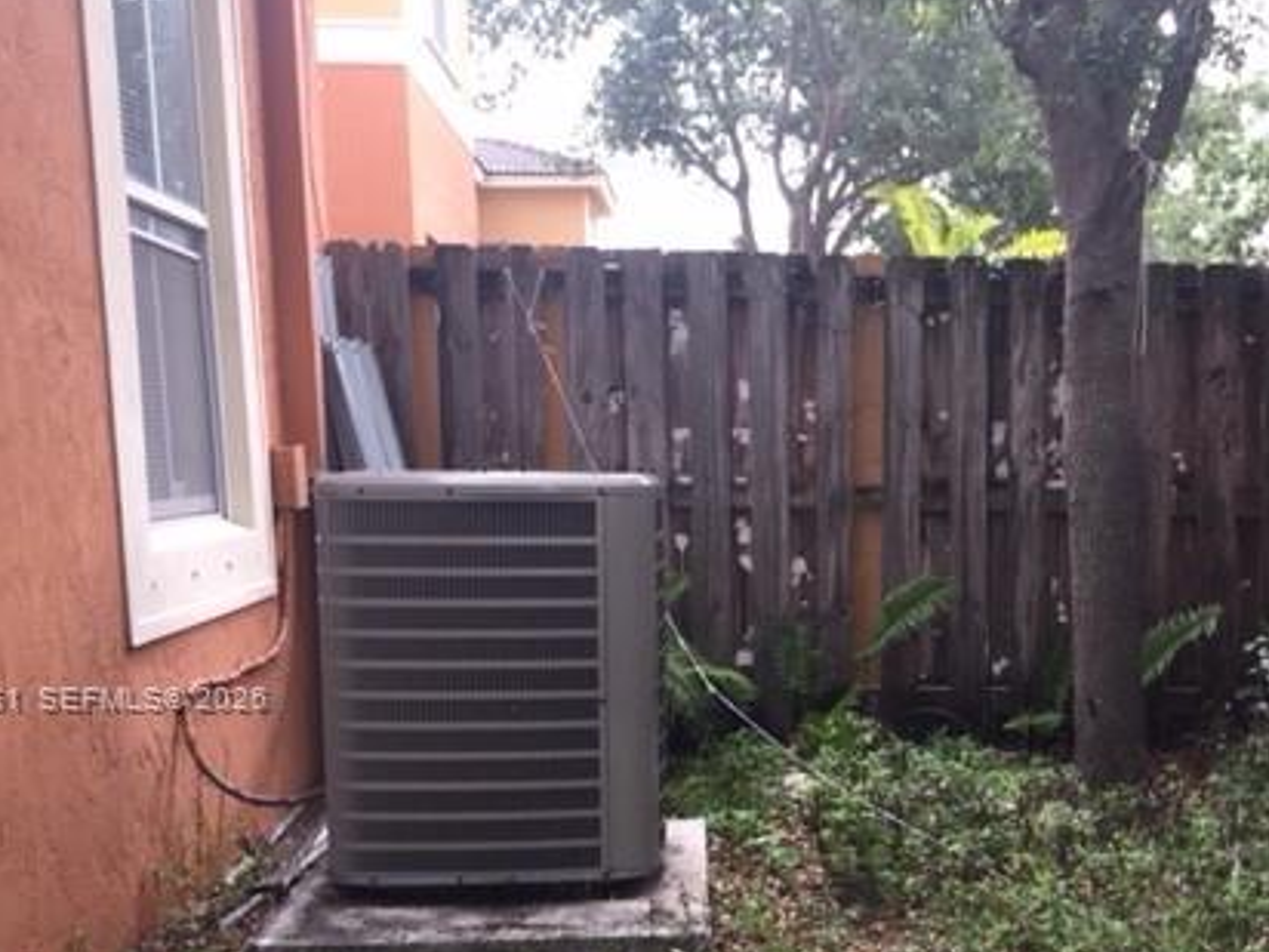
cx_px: 832
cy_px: 699
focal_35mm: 45
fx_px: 1650
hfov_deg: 41.6
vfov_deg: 31.7
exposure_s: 1/40
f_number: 2.2
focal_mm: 4.15
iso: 32
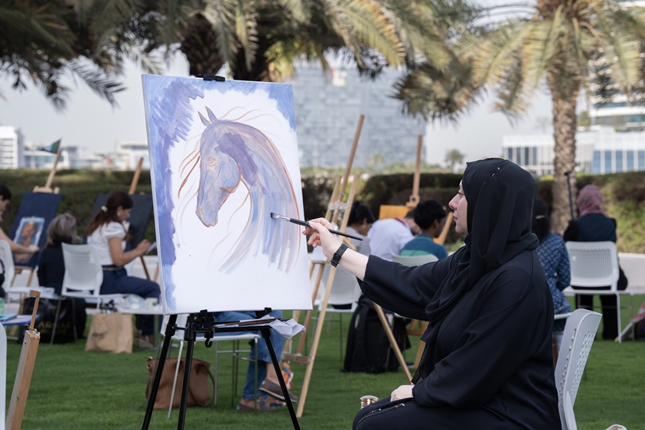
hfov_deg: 15.9
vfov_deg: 10.6
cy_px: 215
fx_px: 2311
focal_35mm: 129
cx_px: 322
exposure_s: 1/125
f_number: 9
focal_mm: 129
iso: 250
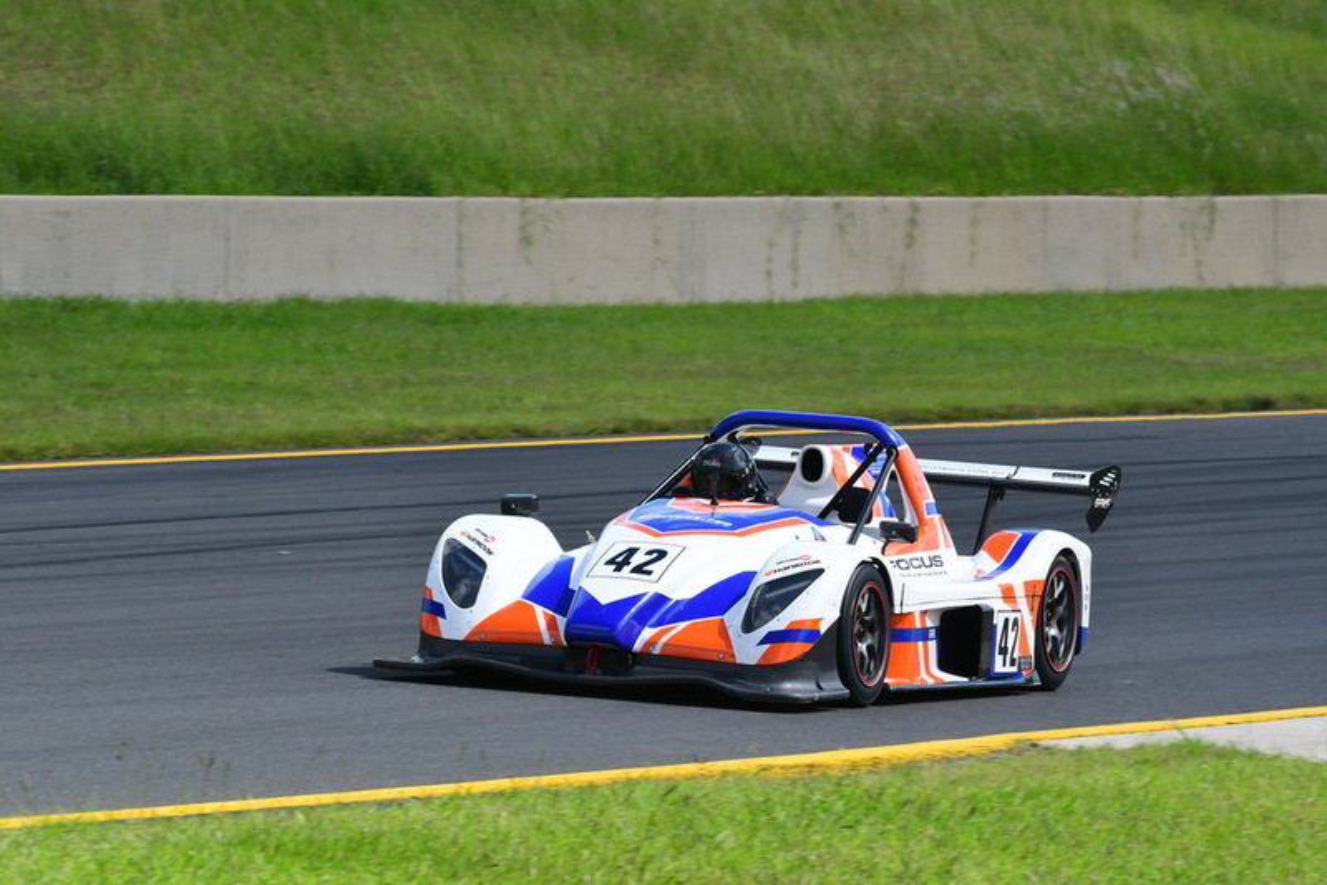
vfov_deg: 4.6
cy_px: 442
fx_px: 11062
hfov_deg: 6.9
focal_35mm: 300
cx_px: 664
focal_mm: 200
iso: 640
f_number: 11
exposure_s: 1/640
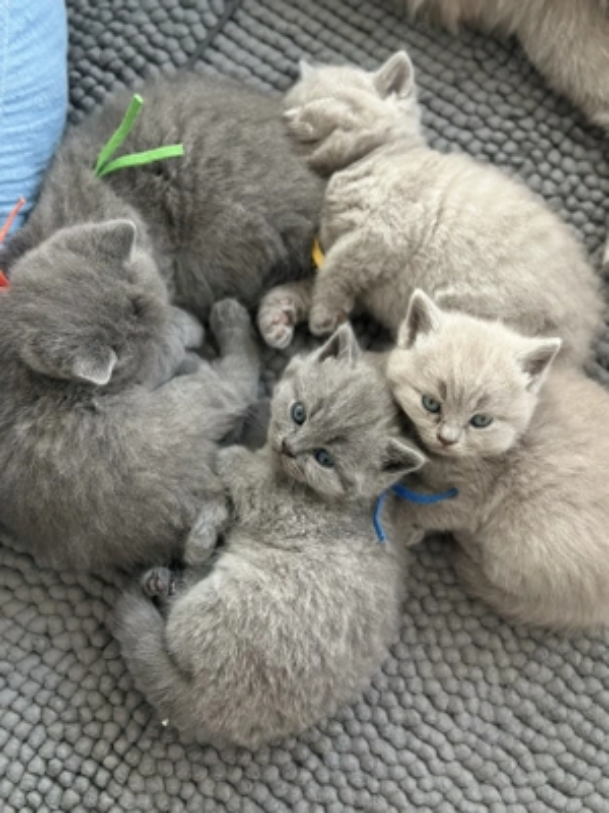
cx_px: 304
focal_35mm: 48
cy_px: 406
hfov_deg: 30.3
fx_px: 1126
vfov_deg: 39.7
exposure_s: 1/144
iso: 80
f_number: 1.78
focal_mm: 6.86
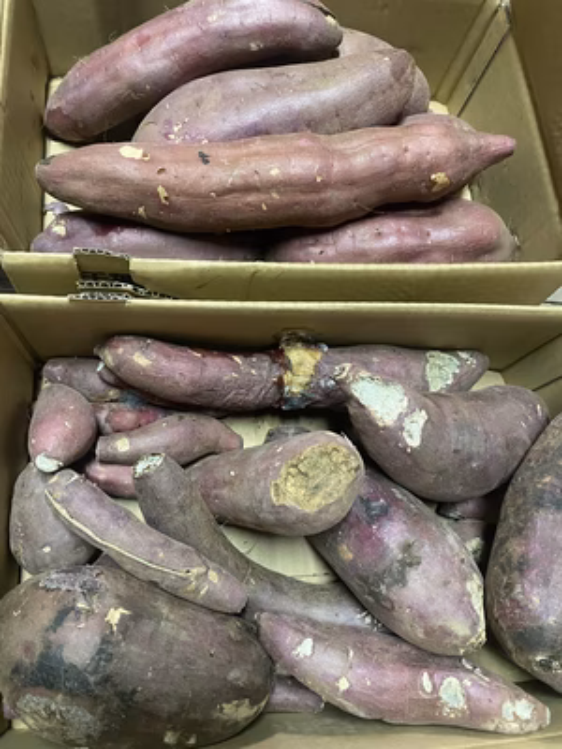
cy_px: 374
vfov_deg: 67.3
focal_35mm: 26
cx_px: 281
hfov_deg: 53.1
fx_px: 563
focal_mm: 4.25
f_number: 1.8
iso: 640
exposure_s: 1/30
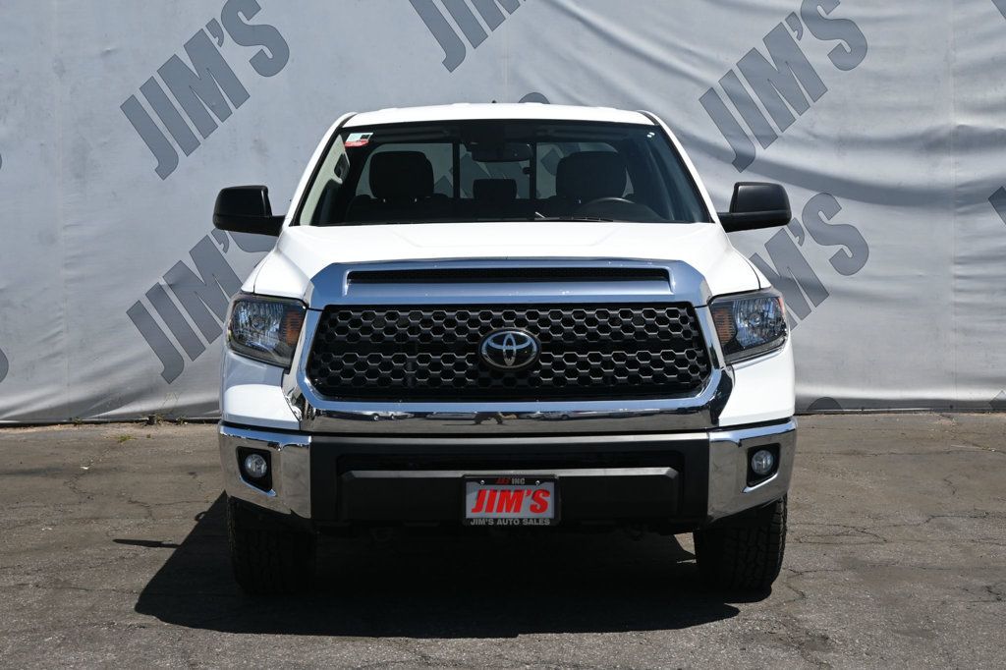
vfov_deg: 23.8
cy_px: 335
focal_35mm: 57
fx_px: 1592
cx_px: 503
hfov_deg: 35.1
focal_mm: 38
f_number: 6.3
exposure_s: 1/320
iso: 100
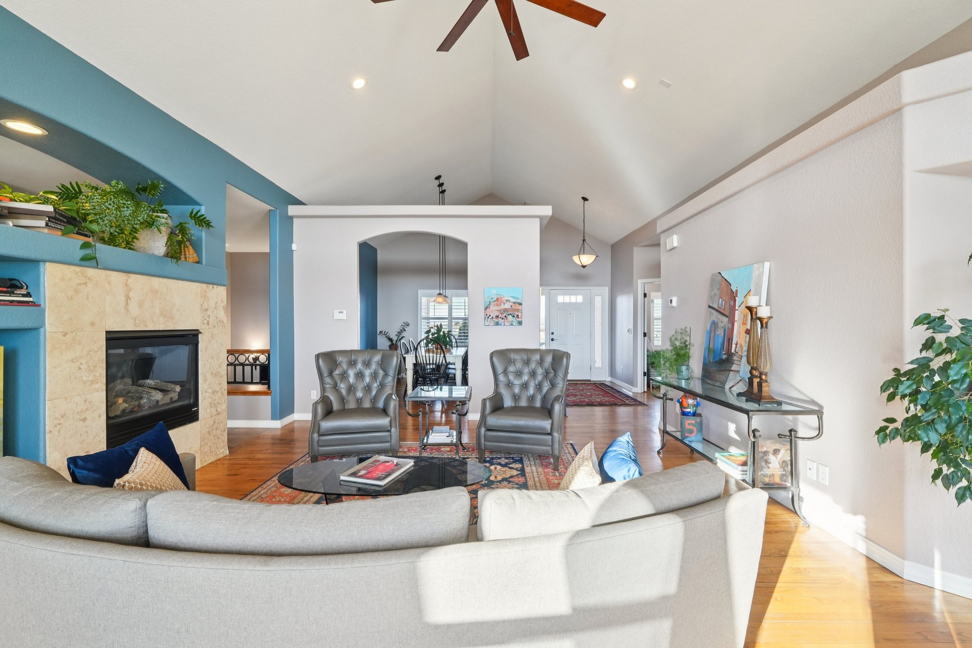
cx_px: 486
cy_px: 324
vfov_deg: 77.3
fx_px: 405
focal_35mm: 15
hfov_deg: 100.4
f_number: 8
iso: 800
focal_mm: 10
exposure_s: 1/15
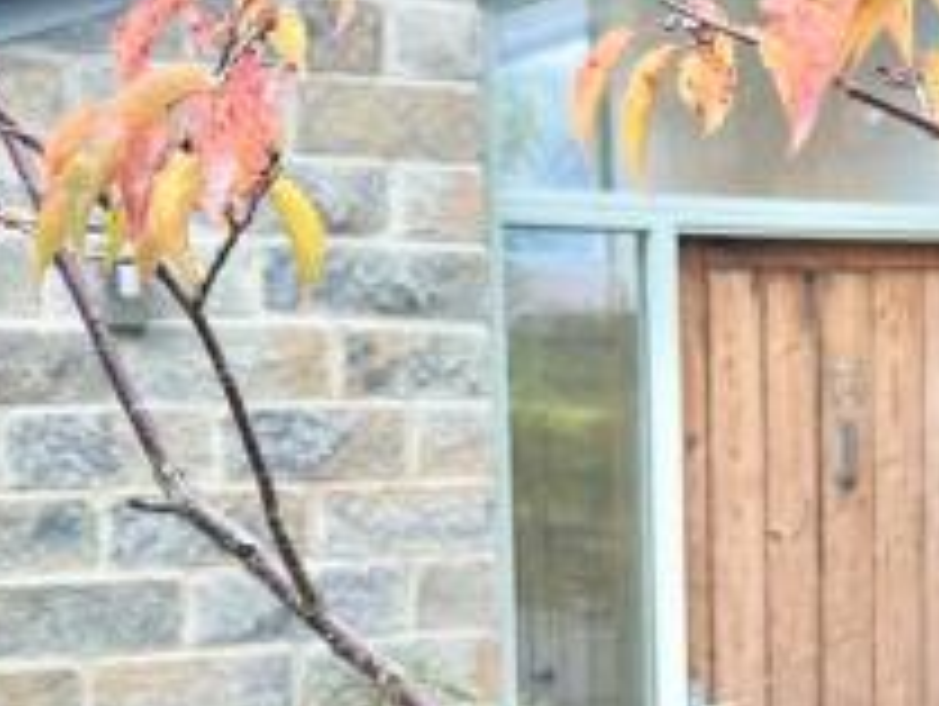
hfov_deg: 28.0
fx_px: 1818
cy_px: 546
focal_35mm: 67
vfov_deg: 21.7
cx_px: 815
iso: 80
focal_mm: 6.86
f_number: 1.78
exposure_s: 1/642
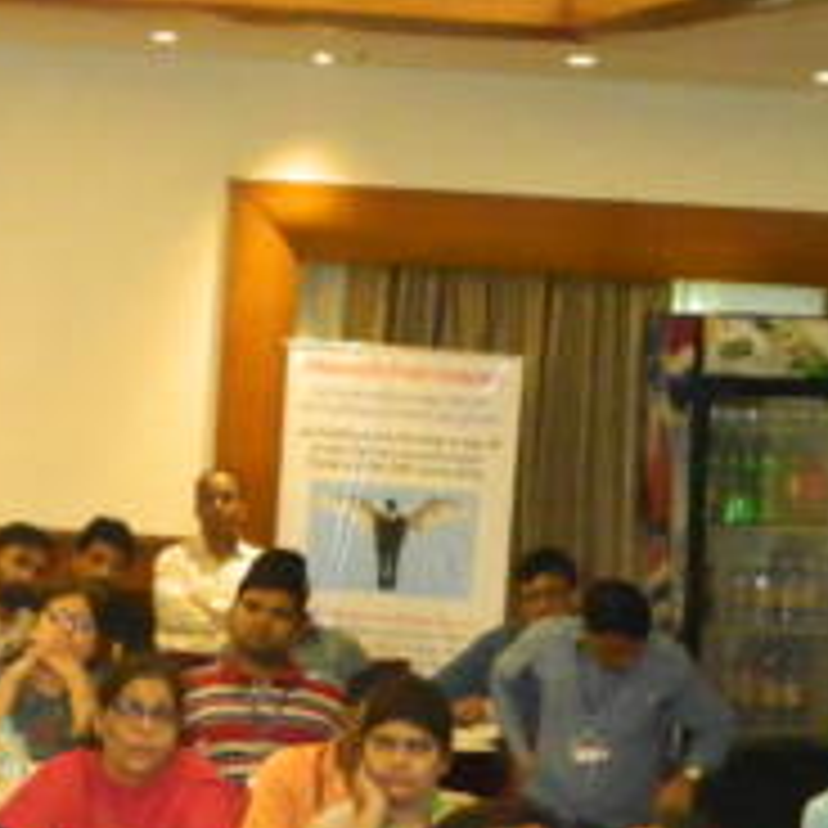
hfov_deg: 10.2
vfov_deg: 10.4
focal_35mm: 168
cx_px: -171
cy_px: 443
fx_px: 4546
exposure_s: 1/40
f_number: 4
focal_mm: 12.6
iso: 1600
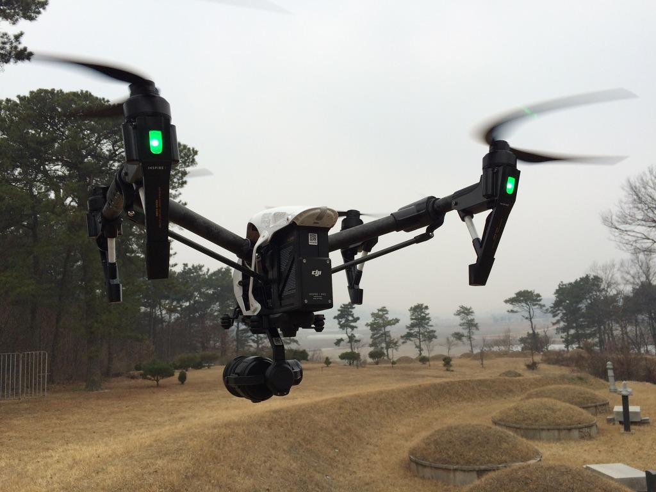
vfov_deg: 48.2
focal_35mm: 29
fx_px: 550
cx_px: 328
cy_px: 246
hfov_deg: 61.7
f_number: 2.2
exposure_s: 1/1001
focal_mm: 4.15
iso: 32
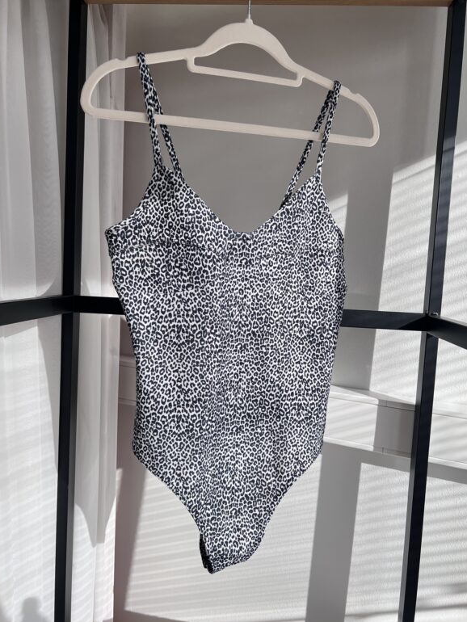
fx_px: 485
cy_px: 309
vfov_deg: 65.3
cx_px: 236
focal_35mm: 27
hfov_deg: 51.4
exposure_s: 1/422
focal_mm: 5.7
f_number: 1.5
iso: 50
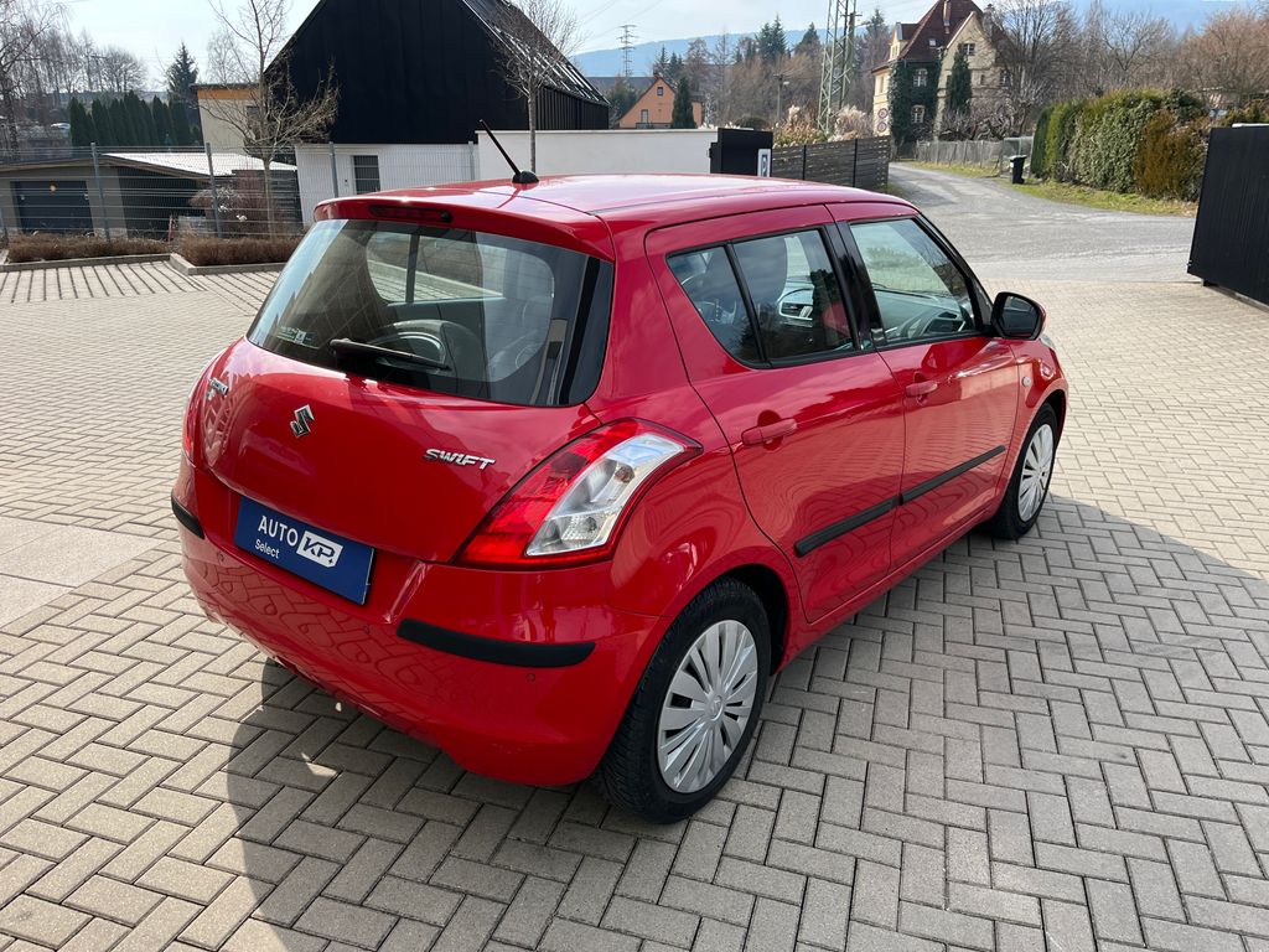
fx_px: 953
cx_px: 634
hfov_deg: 67.3
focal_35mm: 26
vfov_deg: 53.1
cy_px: 476
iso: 50
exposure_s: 1/1721
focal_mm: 5.1
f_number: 1.6
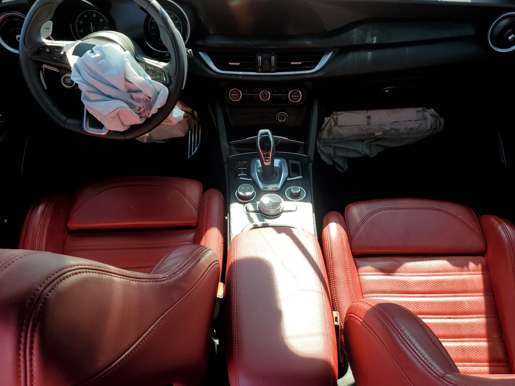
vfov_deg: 49.7
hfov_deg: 63.4
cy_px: 179
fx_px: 417
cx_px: 271
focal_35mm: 28
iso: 50
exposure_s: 1/161
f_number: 1.5
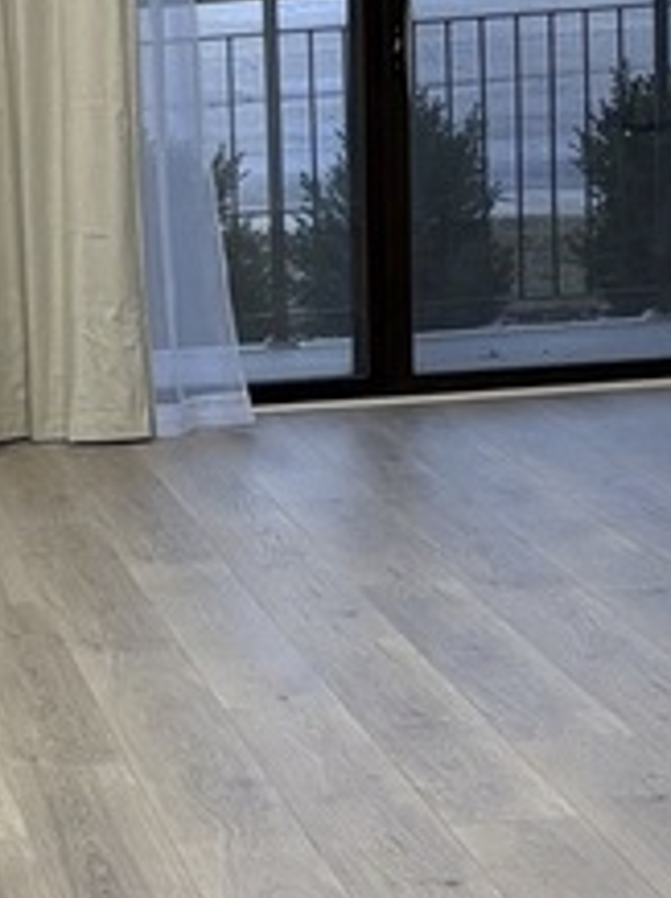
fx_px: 3341
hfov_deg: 11.1
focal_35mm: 129
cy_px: 515
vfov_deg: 15.3
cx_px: -292
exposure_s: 1/134
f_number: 1.6
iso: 125
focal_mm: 5.96
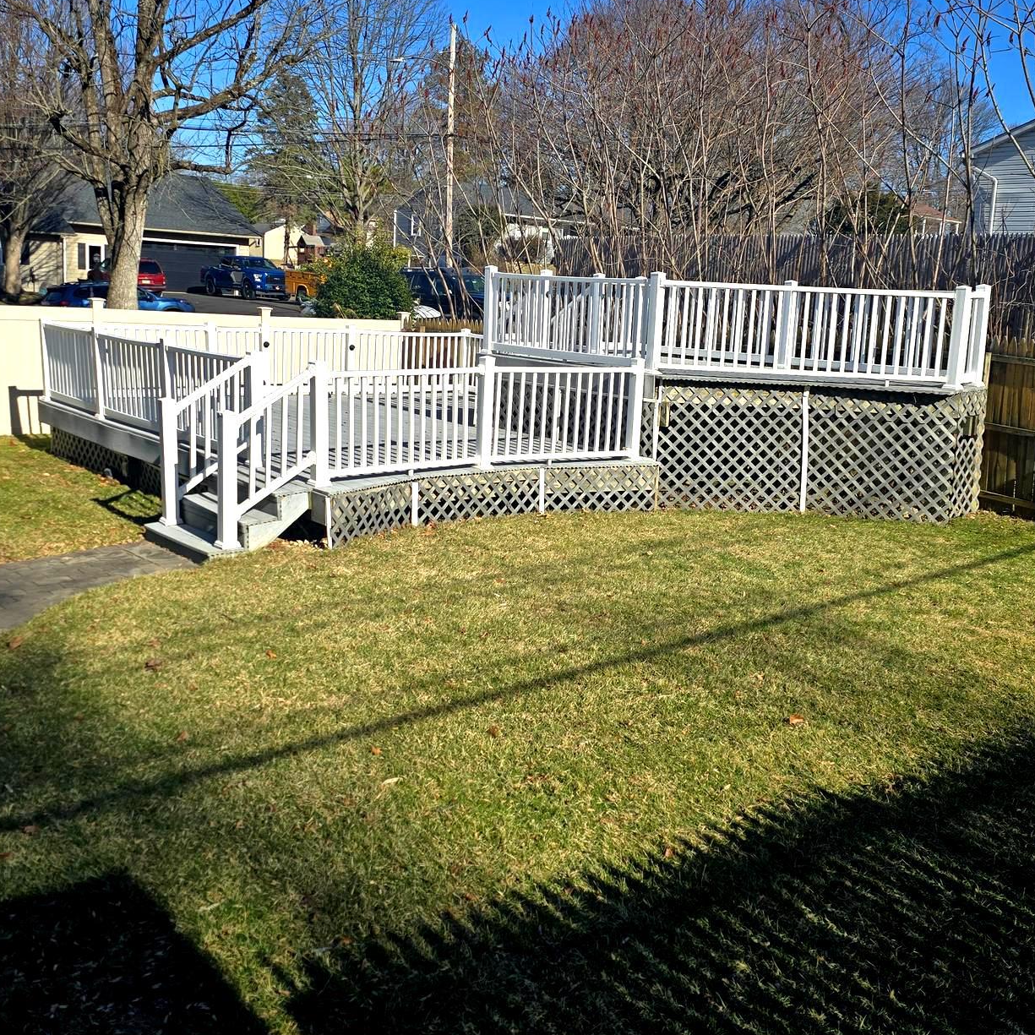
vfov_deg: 48.4
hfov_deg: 48.4
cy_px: 460
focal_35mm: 34
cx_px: 547
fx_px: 1150
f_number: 1.7
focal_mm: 6.3
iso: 12
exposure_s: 1/878
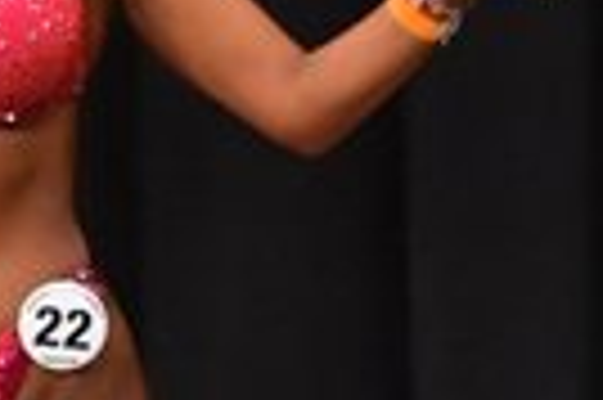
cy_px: 485
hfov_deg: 1.6
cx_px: -704
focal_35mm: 1252
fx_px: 20945
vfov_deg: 1.1
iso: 6400
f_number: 5.6
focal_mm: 145
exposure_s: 1/400
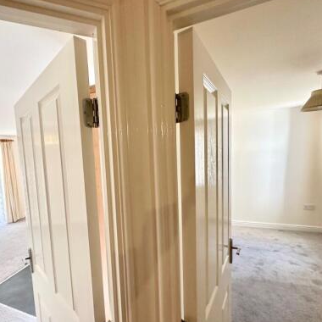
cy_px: 178
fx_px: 200
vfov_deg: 77.4
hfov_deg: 75.5
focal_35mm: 19
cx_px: 110
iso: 250
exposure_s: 1/100
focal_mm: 2.22
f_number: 2.2
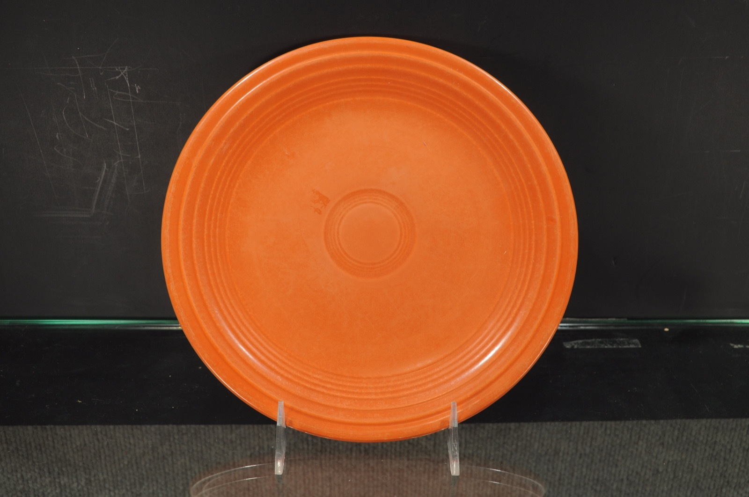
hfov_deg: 49.6
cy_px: 248
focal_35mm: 39
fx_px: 810
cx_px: 374
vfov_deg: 34.1
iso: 400
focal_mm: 26
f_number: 7.1
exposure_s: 1/100
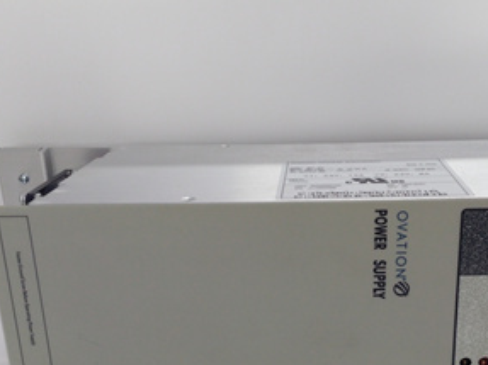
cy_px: 278
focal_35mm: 47
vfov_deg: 30.3
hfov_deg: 40.2
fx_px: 662
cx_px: 306
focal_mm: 3.79
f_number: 2
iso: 107
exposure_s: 1/33
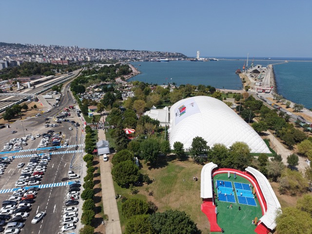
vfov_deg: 56.8
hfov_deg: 71.6
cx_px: 156
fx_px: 216
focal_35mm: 24
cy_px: 117
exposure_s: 1/6400
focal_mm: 8.67
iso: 170
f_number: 1.8
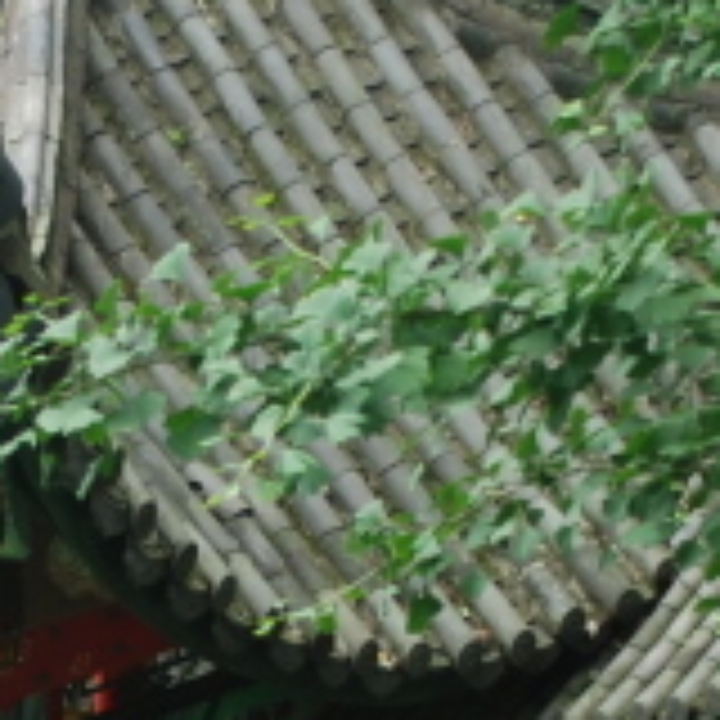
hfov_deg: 8.9
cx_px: 68
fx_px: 4612
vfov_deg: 8.9
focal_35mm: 196
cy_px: 745
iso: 100
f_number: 2.8
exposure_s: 1/125
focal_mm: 24
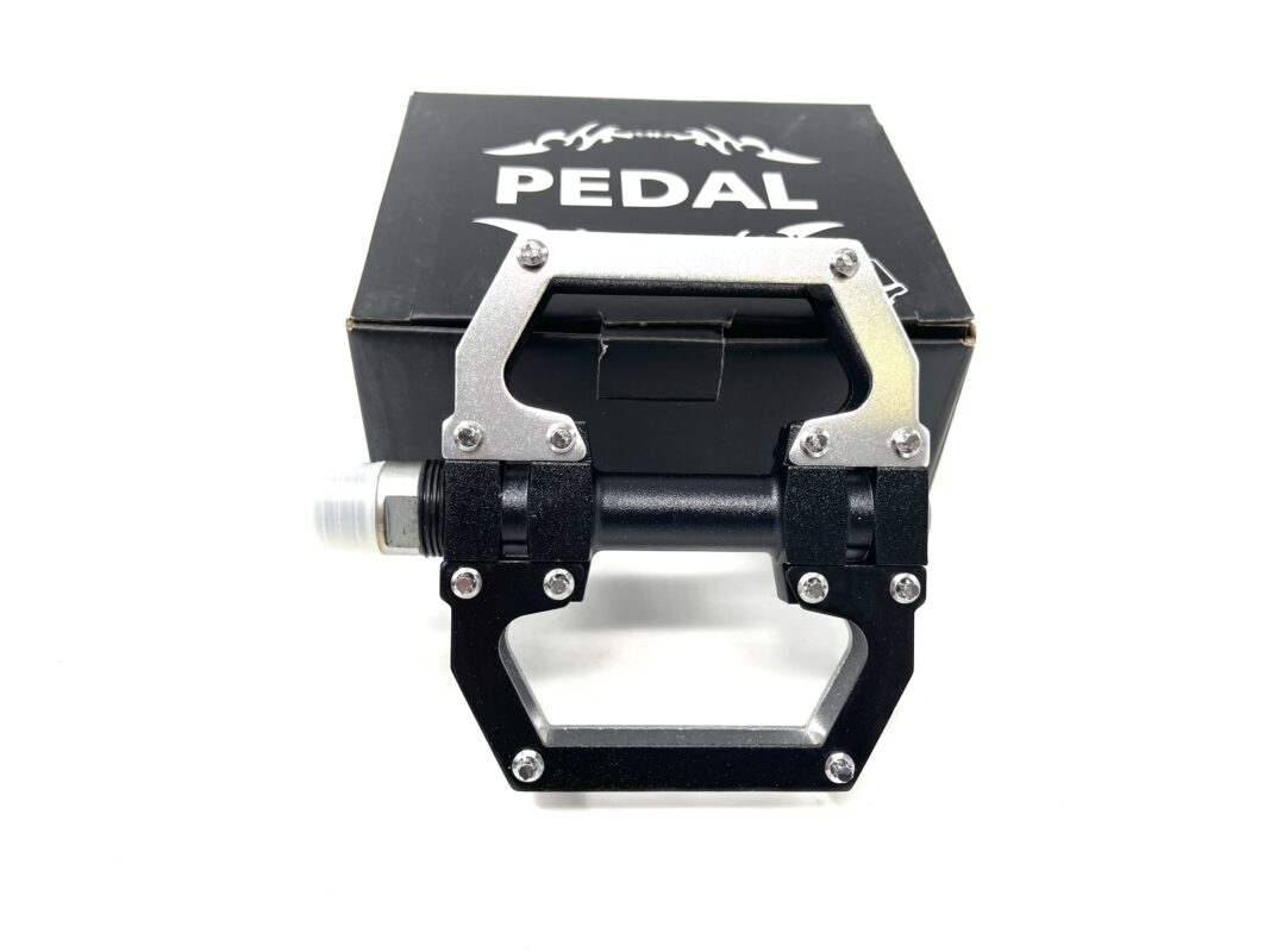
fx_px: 954
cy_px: 476
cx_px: 635
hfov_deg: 67.3
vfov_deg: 53.1
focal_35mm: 26
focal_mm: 5.1
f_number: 1.6
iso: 32
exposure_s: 1/314
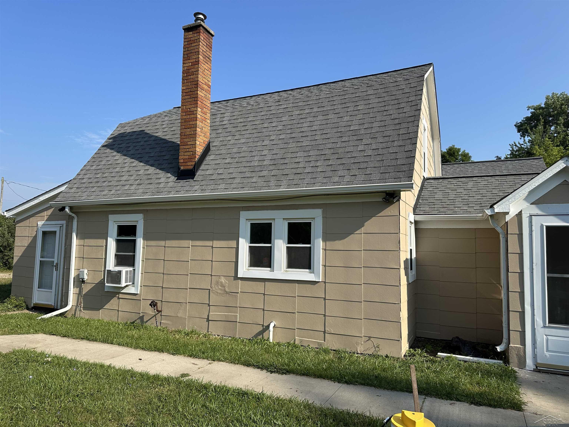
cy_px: 214
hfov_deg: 71.6
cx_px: 284
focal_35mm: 24
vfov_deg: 56.8
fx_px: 394
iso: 80
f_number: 1.78
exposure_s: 1/3597
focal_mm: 6.86
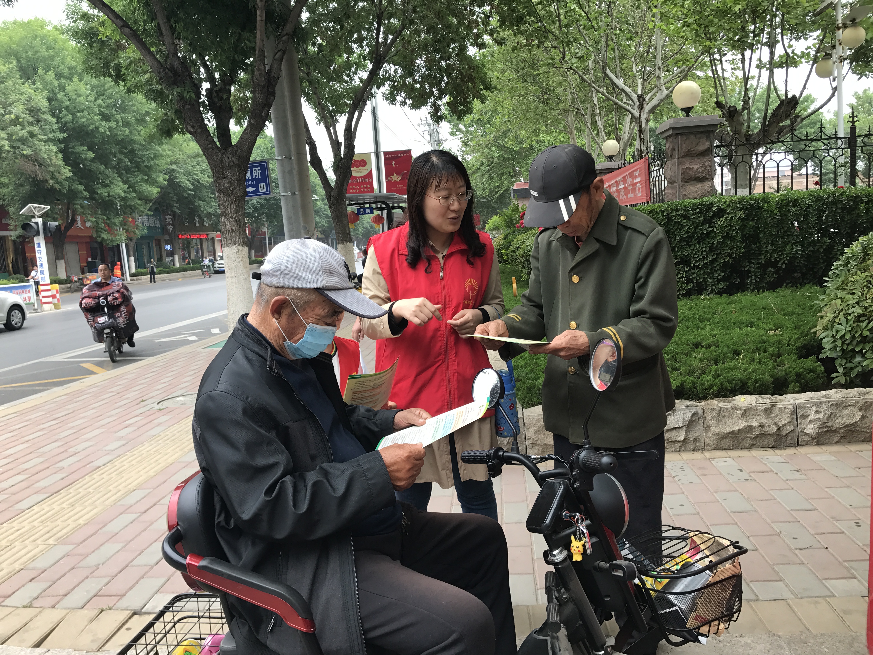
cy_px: 328
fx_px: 706
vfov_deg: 49.7
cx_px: 436
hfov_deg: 63.4
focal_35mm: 28
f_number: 1.8
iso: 20
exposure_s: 1/247
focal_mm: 3.99
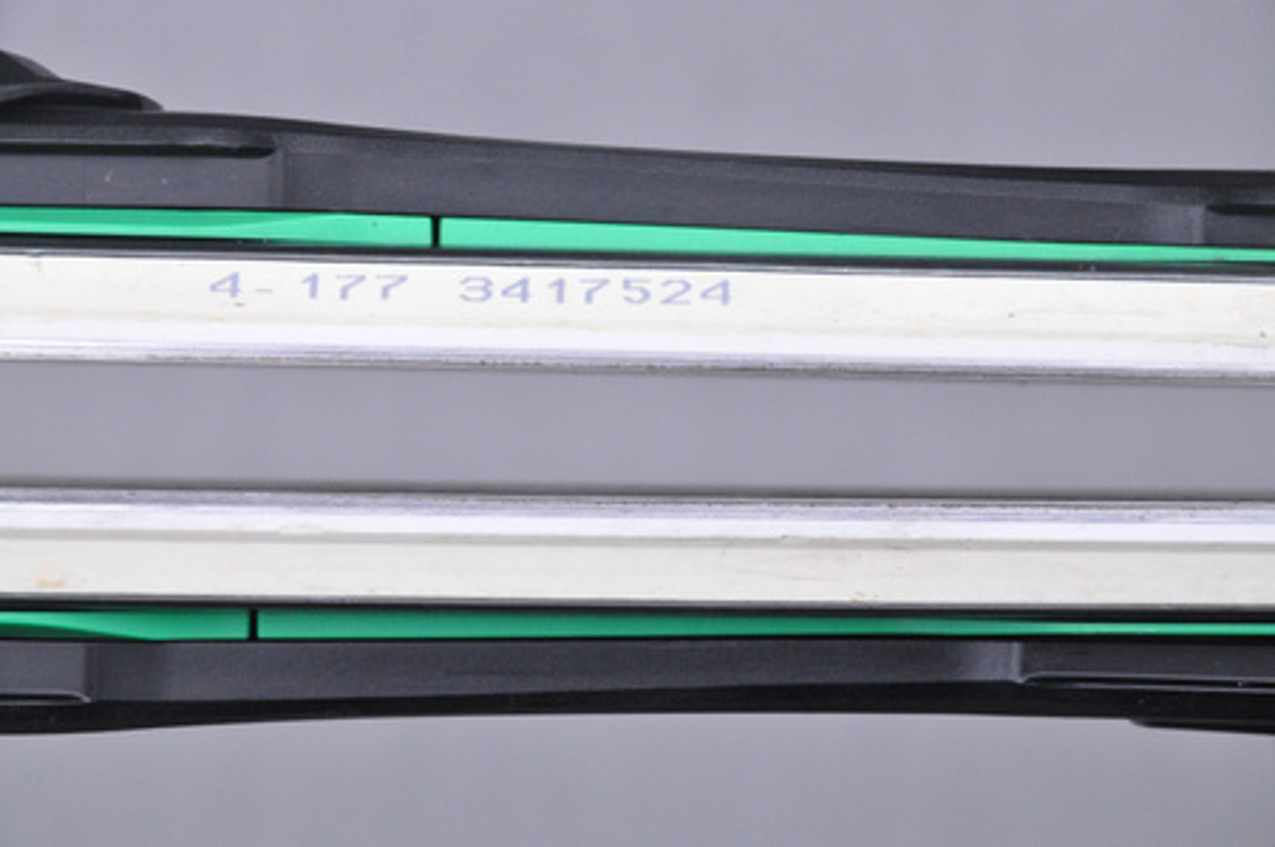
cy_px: 424
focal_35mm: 158
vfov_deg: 8.7
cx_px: 638
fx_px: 5572
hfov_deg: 13.1
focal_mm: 105
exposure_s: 1/125
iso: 3200
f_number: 9.5
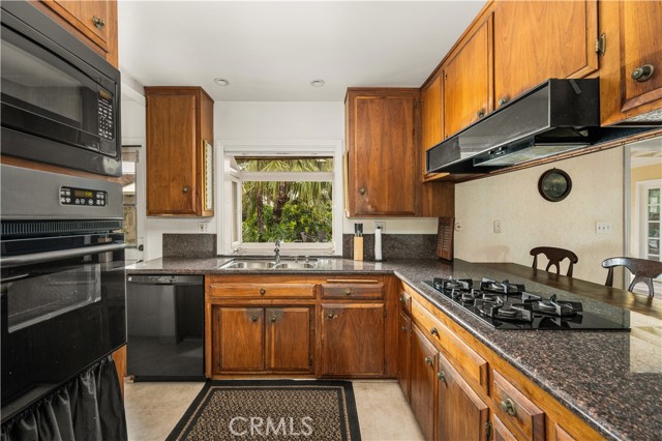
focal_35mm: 14
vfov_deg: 81.1
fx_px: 257
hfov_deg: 104.3
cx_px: 331
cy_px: 220
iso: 100
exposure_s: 1/5
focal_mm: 14
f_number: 5.6
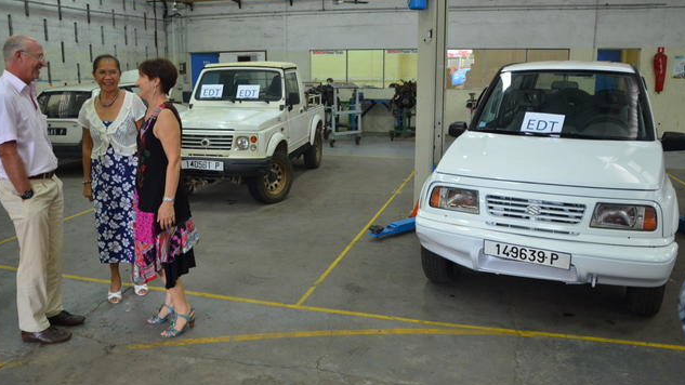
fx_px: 527
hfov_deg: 66.1
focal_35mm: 29
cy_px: 172
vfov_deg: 40.1
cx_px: 339
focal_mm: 18
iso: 2000
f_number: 5.6
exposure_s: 1/125
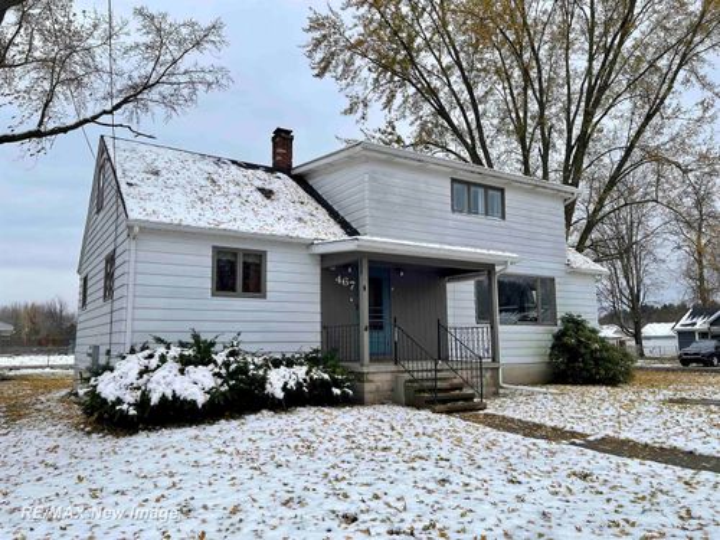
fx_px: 520
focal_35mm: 25
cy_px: 270
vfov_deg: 54.9
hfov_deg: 69.4
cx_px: 360
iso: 32
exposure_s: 1/1130
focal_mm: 5.1
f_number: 1.6
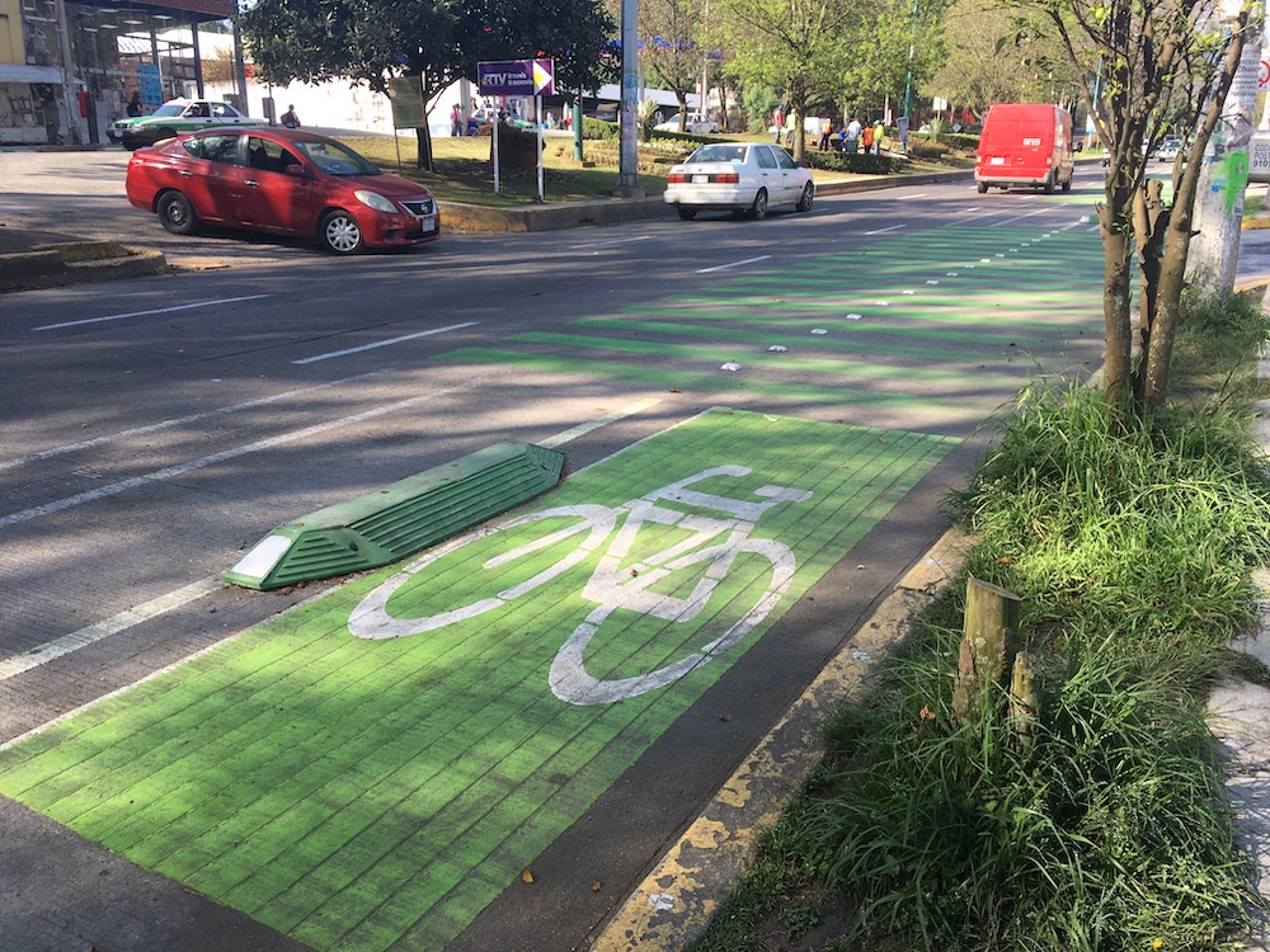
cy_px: 476
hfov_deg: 61.7
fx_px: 1064
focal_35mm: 29
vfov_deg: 48.2
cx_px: 635
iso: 25
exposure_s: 1/363
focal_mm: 4.15
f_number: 2.2
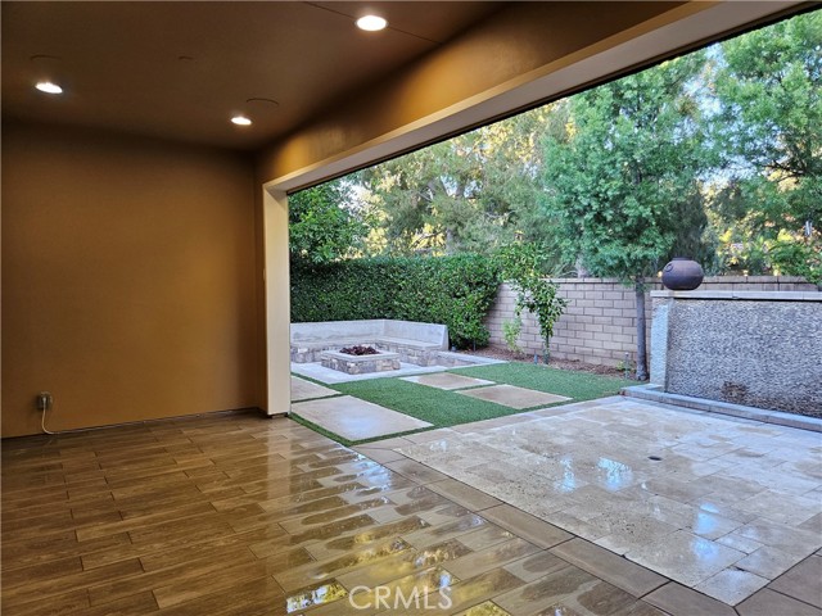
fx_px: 546
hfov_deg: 73.9
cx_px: 411
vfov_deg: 58.9
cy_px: 308
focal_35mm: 23
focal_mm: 5.4
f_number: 1.8
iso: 160
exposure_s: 1/120
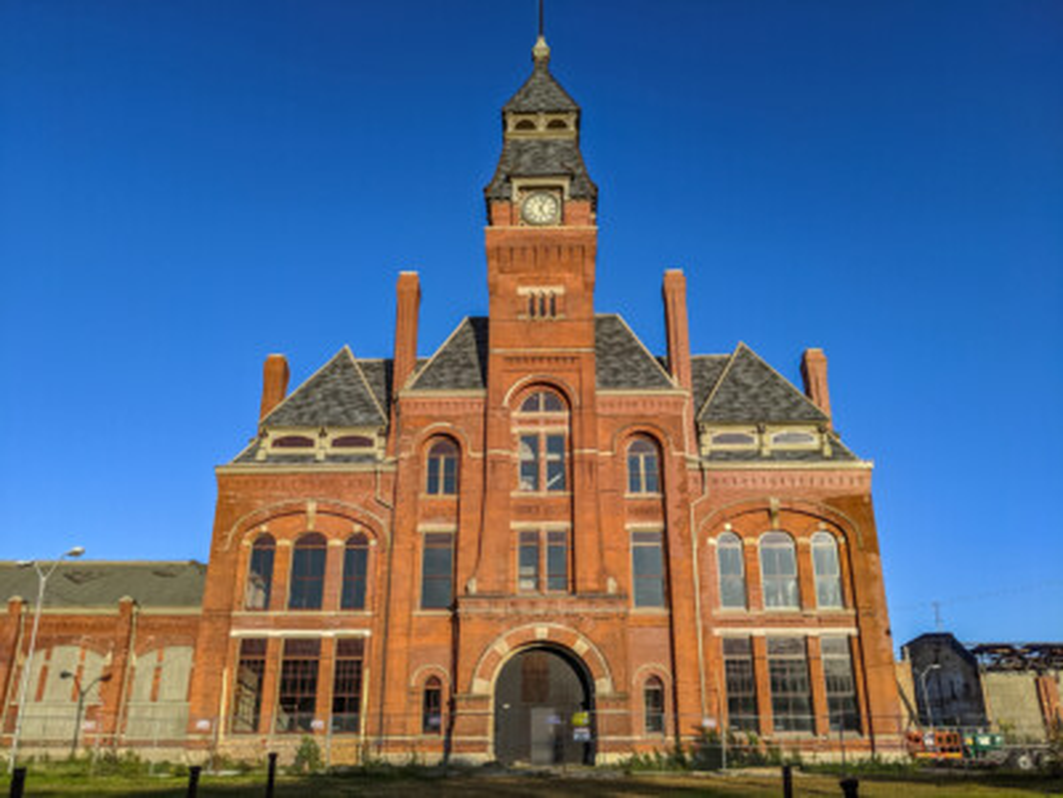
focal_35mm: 27
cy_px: 399
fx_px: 829
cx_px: 532
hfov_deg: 65.3
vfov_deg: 51.4
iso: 62
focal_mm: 4.44
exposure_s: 1/2300
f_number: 1.8
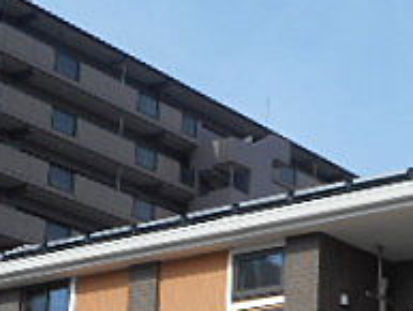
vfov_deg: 14.3
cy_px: 474
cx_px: 522
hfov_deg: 19.1
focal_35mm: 96
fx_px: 1146
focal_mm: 5.2
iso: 80
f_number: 4
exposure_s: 1/640
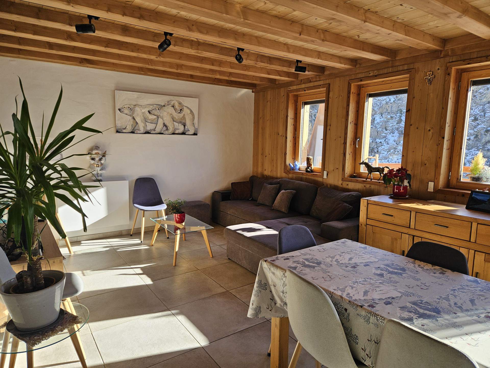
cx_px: 245
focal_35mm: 23
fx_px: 326
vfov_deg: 58.9
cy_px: 184
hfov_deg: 73.9
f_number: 1.8
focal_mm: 5.4
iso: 50
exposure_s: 1/367
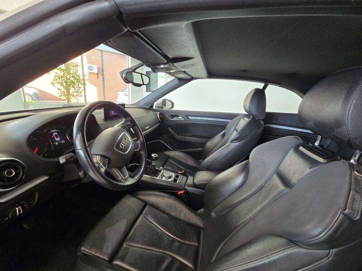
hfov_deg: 106.2
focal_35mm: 13
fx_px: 136
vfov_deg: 89.9
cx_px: 181
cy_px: 136
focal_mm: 2.2
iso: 200
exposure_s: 1/60
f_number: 2.2
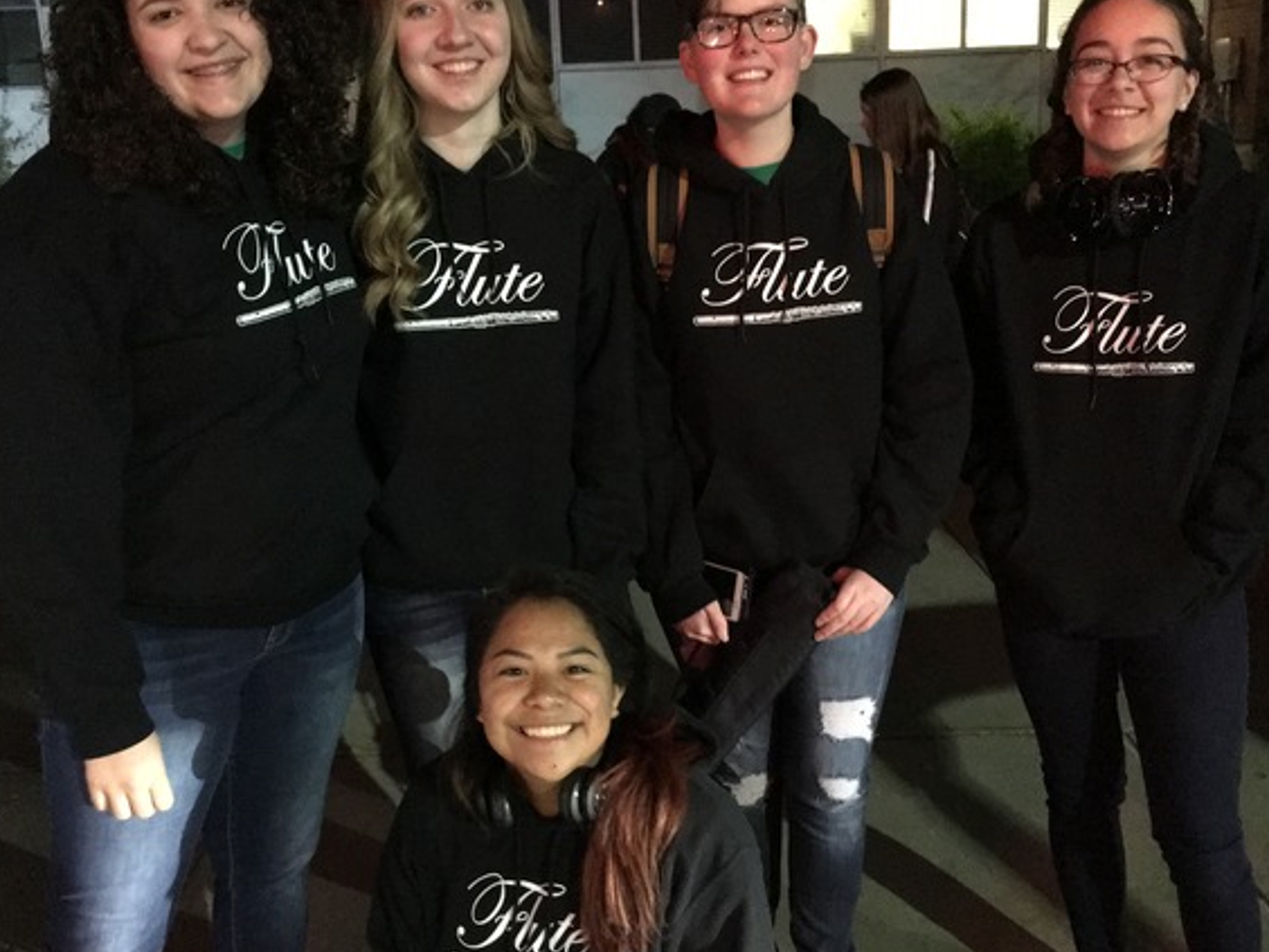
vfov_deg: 38.7
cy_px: 486
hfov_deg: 50.1
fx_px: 1356
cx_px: 652
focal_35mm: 37
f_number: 2.2
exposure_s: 1/15
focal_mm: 4.15
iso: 800
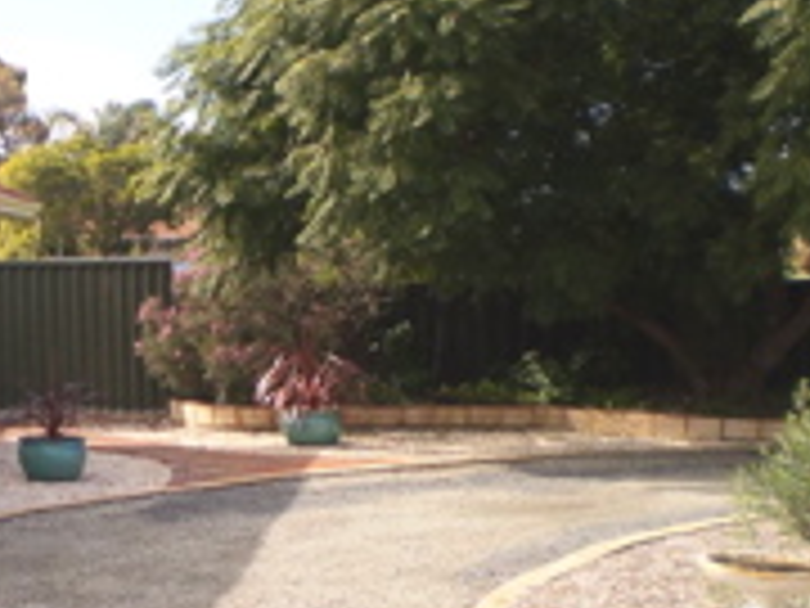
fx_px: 1872
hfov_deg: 24.0
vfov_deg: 18.4
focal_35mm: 80
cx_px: 135
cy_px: 410
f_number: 3.1
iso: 64
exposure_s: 1/800
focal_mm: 6.3
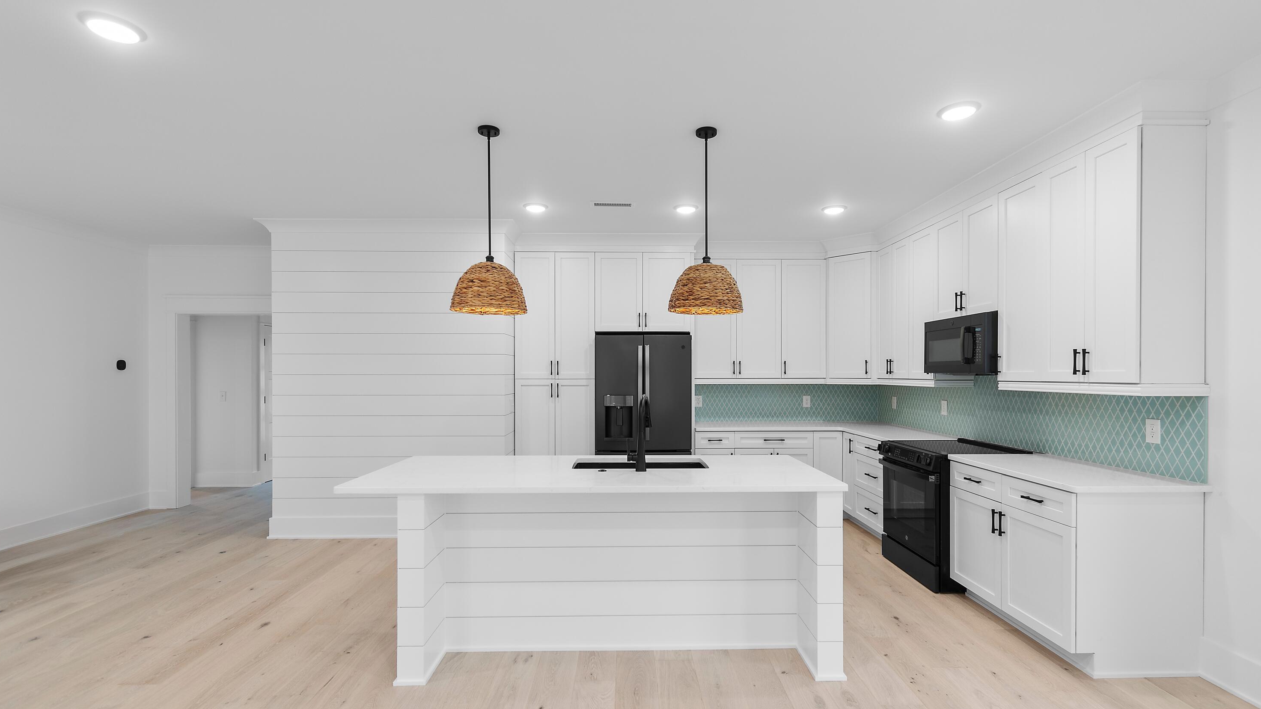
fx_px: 535
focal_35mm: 16
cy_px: 379
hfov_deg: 99.4
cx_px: 636
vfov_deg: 67.0
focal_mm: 10
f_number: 4.5
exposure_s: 1/5
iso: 100
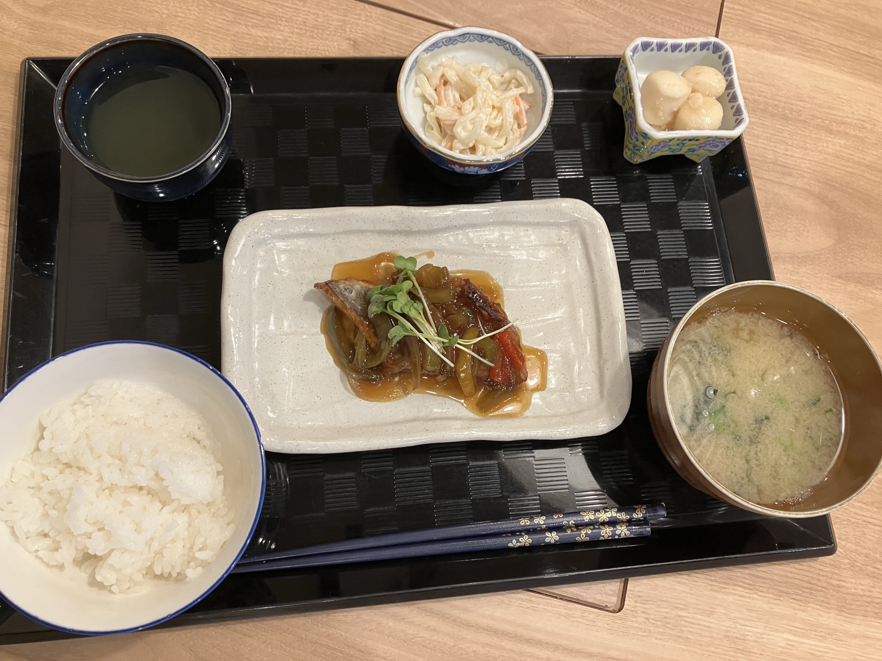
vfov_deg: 49.7
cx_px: 441
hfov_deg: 63.4
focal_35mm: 28
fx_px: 713
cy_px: 330
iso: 100
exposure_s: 1/50
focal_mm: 3.99
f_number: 1.8
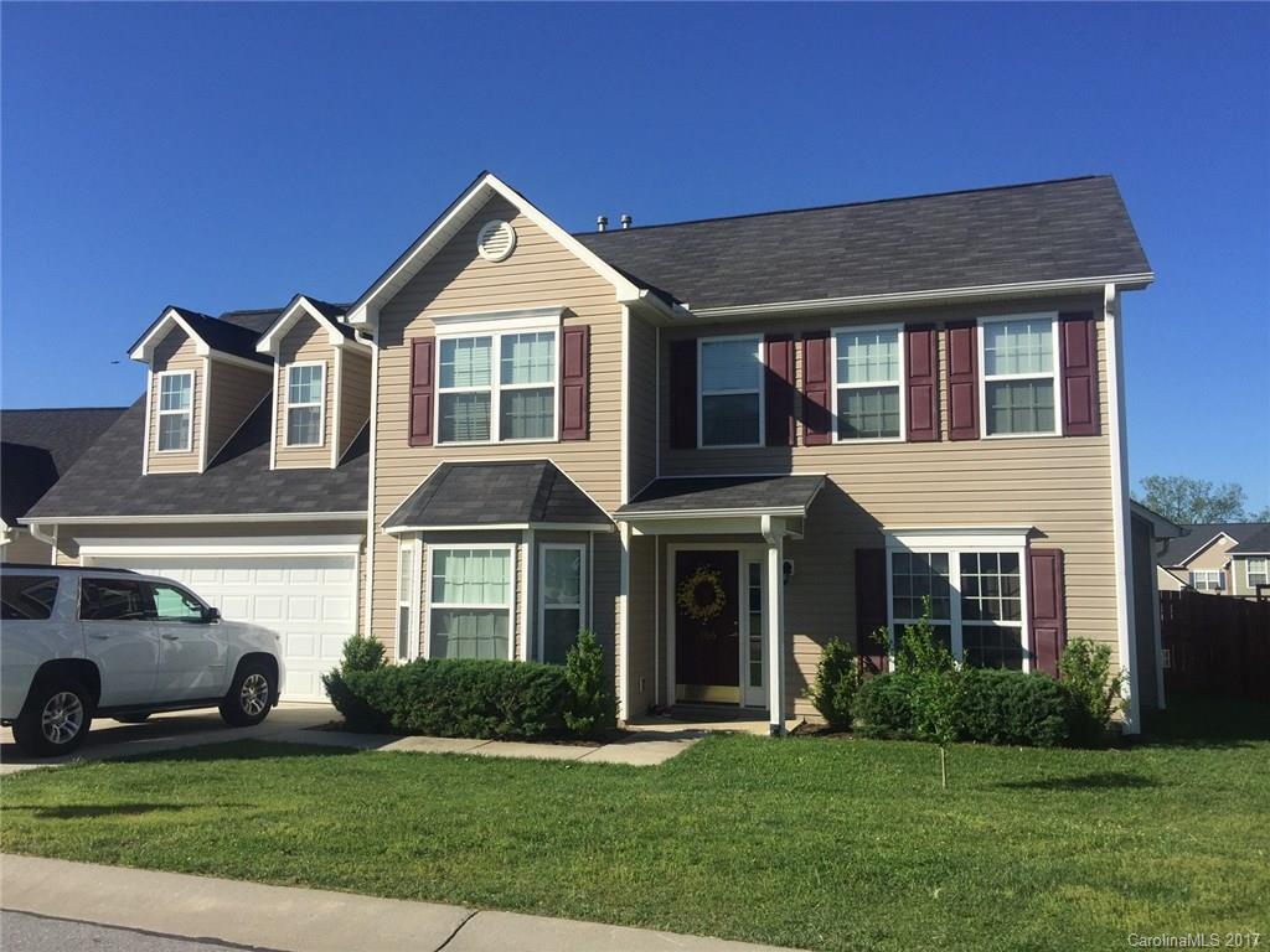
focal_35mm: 29
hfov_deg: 61.7
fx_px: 1064
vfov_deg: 48.2
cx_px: 635
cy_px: 476
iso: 32
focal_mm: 4.15
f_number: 2.2
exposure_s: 1/2639
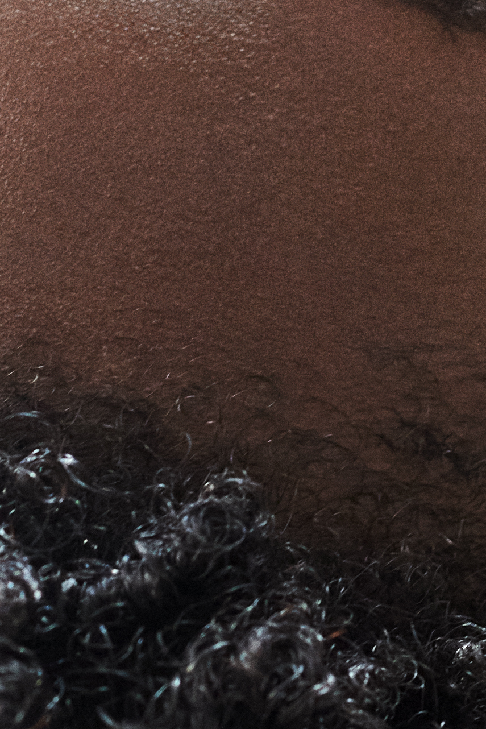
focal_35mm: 322
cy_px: -187
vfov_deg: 6.4
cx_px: 1032
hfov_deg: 4.2
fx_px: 6518
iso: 800
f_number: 4.5
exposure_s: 1/100
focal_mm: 50
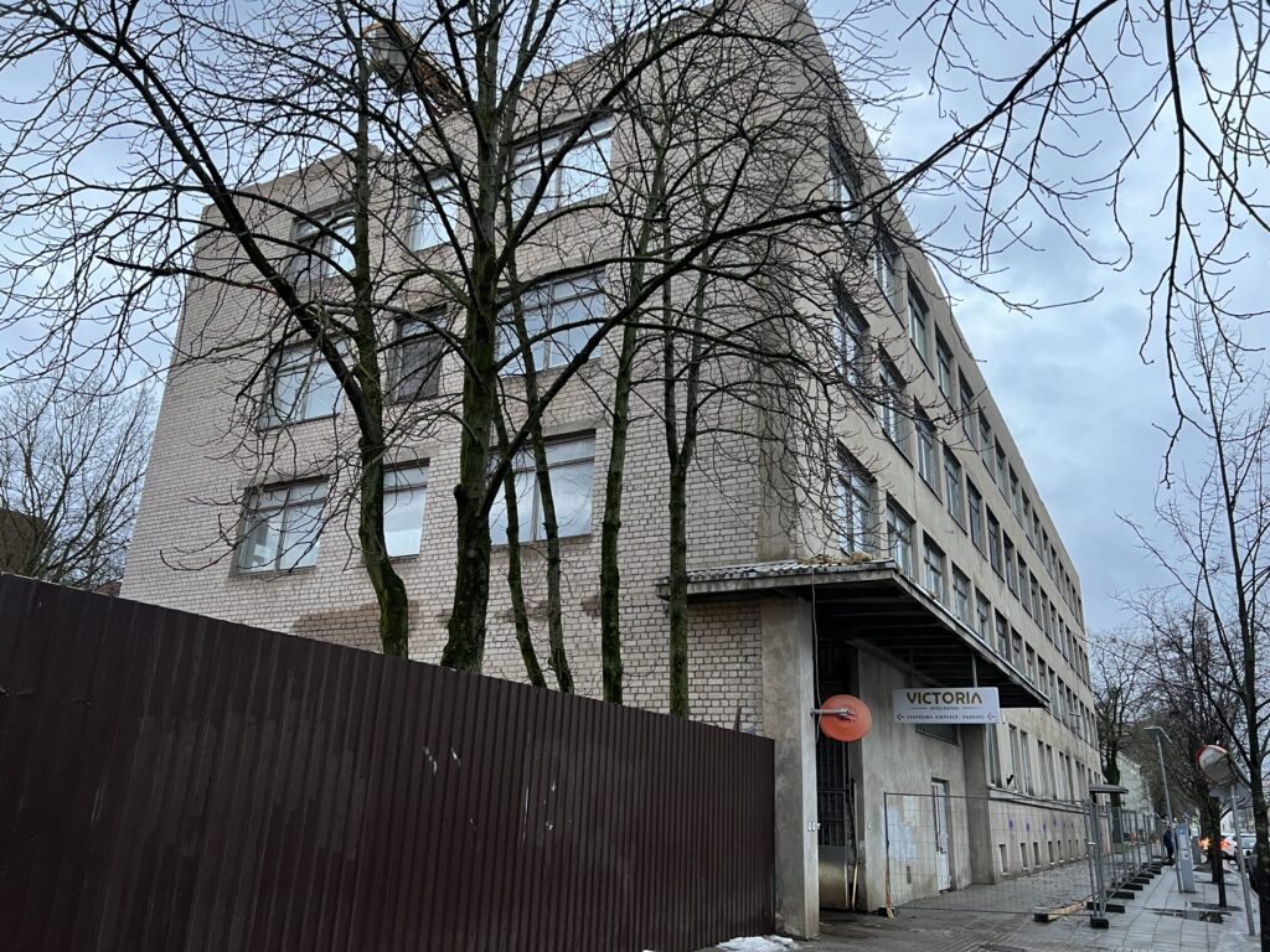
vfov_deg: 53.1
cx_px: 635
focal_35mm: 26
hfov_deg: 67.3
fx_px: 954
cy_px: 476
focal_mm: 5.7
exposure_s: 1/60
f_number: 1.5
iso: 160
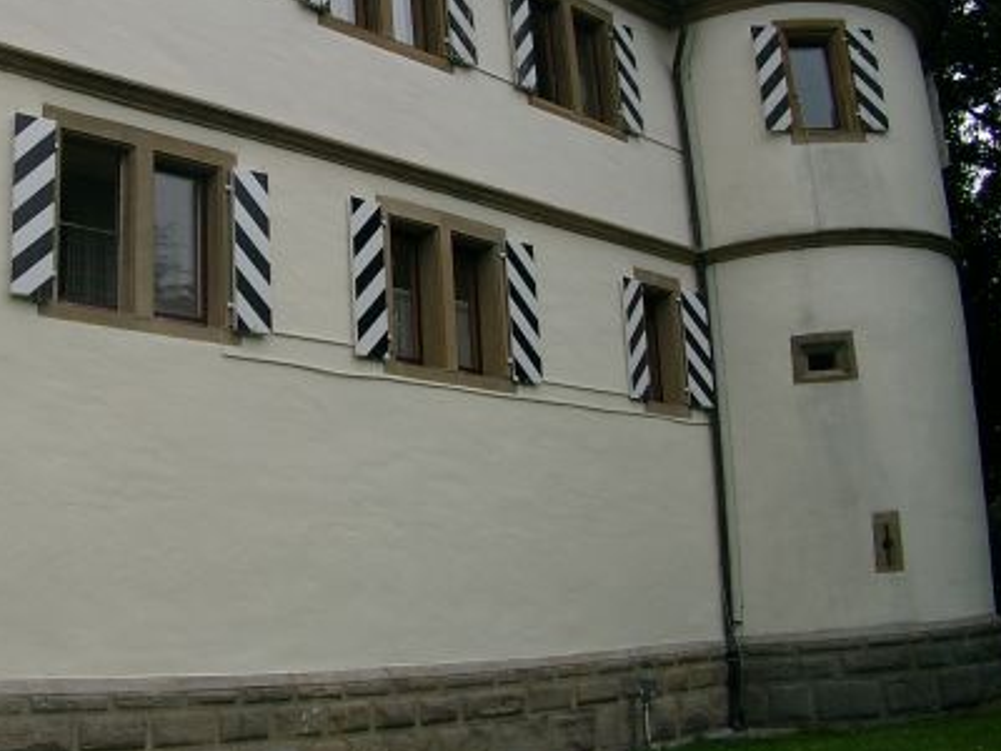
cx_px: 188
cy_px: 175
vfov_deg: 21.4
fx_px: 1966
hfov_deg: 27.9
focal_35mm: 68
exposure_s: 1/519
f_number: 4
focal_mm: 7.13
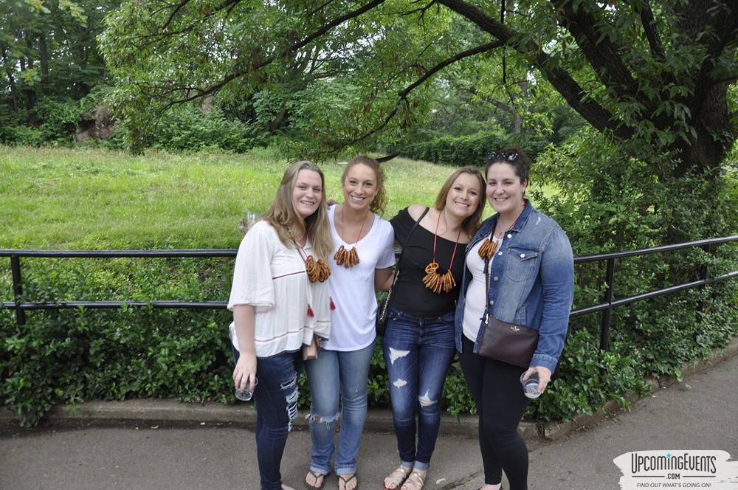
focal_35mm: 27
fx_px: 553
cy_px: 245
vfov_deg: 47.8
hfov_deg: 67.4
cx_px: 369
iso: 400
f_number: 3.5
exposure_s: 1/20
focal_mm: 18
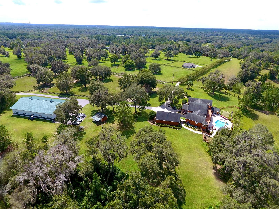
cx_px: 140
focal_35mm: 20
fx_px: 161
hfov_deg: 81.7
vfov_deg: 66.0
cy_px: 104
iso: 100
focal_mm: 3.61
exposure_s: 1/675
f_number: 2.8
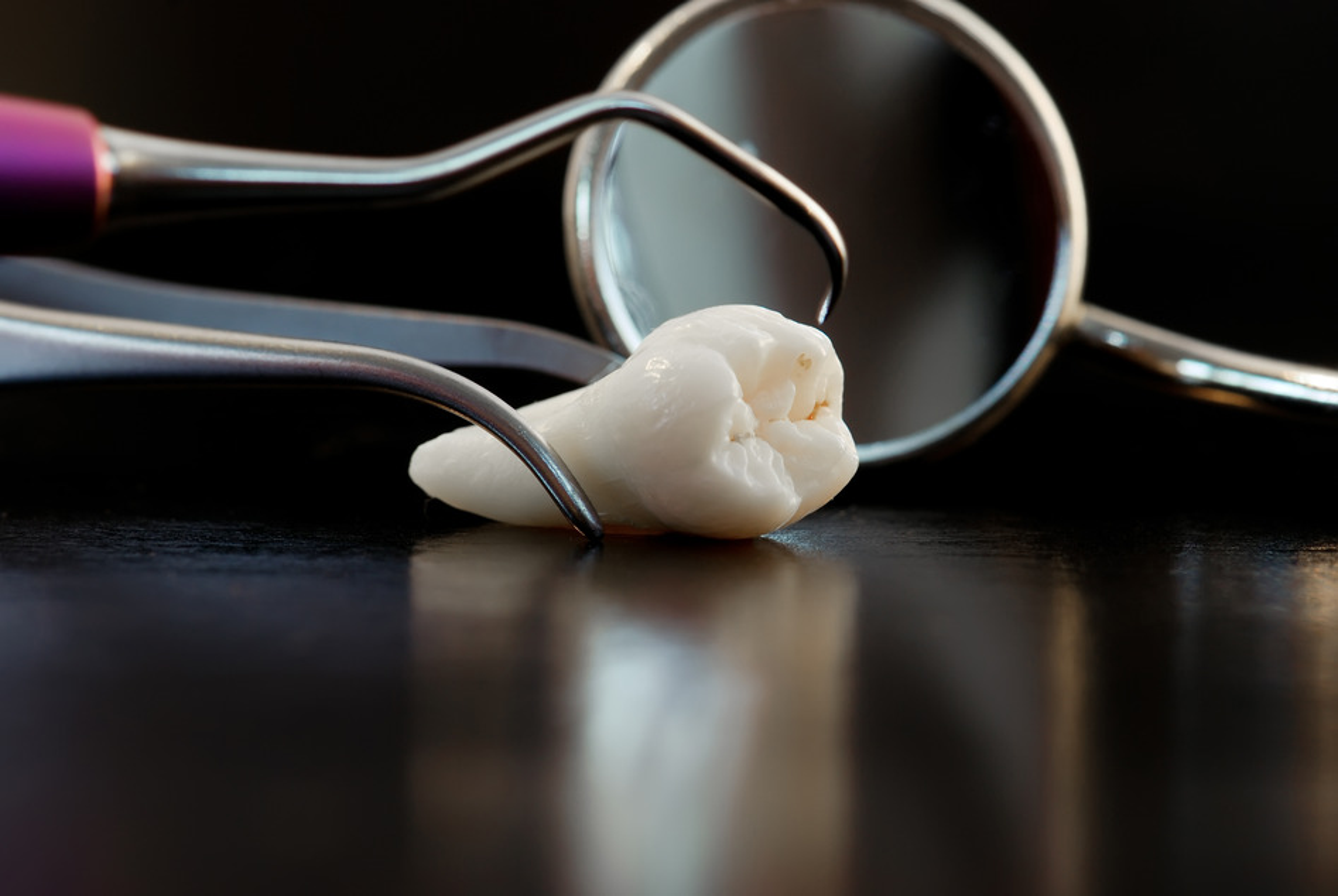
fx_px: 5861
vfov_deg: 8.7
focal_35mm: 158
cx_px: 669
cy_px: 448
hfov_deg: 13.0
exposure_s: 1/2.5
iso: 100
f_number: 13
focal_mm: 105
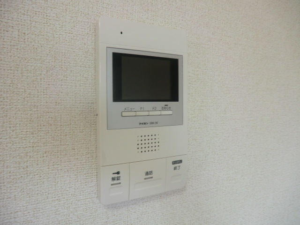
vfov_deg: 56.8
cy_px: 112
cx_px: 150
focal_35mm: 24
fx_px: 208
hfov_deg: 71.6
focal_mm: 4.3
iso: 80
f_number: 3.2
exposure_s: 1/60
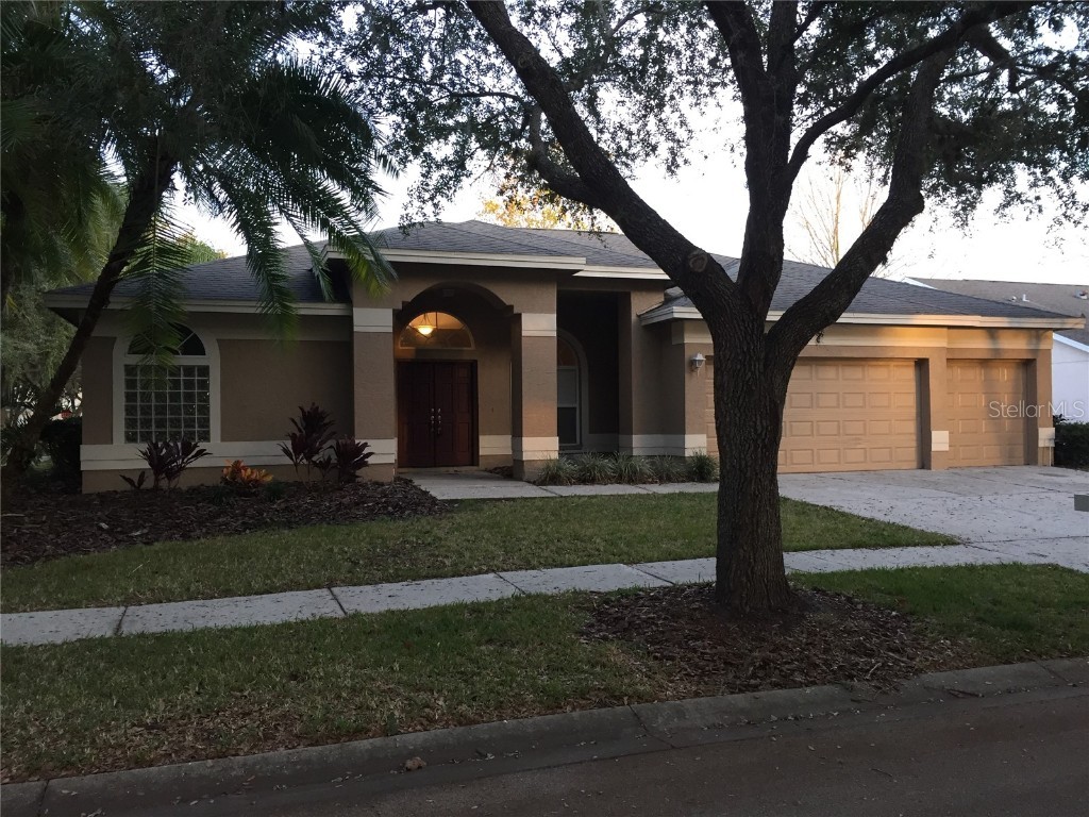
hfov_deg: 61.7
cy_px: 408
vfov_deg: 48.2
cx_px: 544
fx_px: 912
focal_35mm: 29
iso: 40
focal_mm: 4.15
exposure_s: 1/30
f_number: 2.2
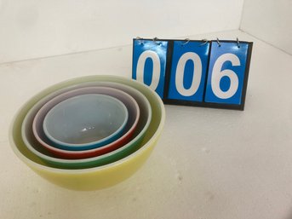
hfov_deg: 63.5
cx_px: 146
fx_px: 236
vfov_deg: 49.7
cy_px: 110
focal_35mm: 28
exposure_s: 1/60
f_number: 1.8
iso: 80
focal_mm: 3.99
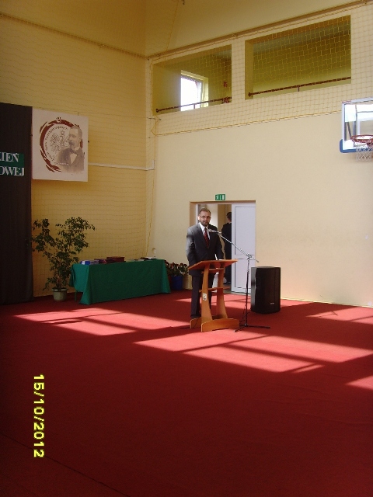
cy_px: 248
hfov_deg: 36.8
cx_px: 186
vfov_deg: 47.9
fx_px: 560
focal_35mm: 39
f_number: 3.5
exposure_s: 1/90
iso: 100
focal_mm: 6.6
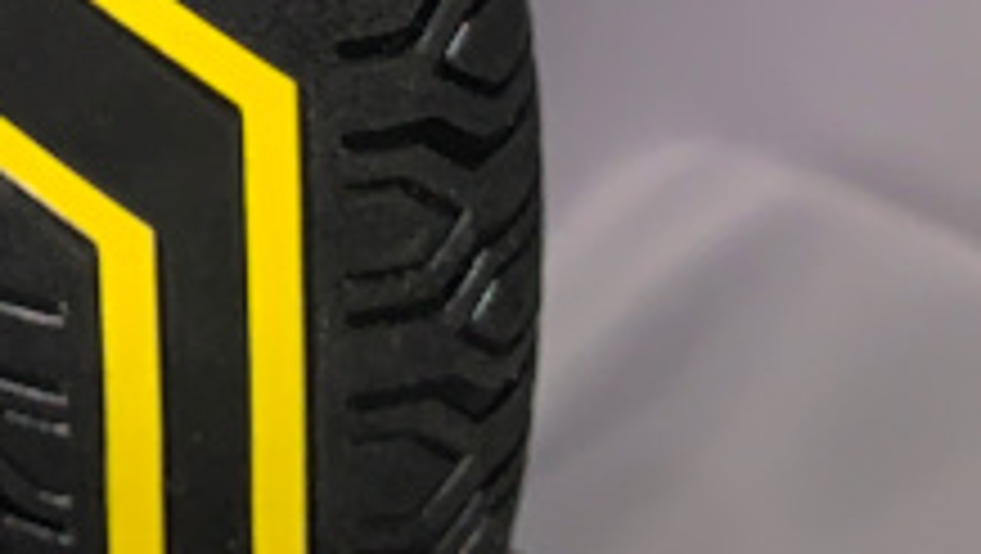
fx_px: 3384
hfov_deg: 14.6
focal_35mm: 130
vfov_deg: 8.1
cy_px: -1072
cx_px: -765
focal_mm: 4.25
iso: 25
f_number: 1.8
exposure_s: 1/45
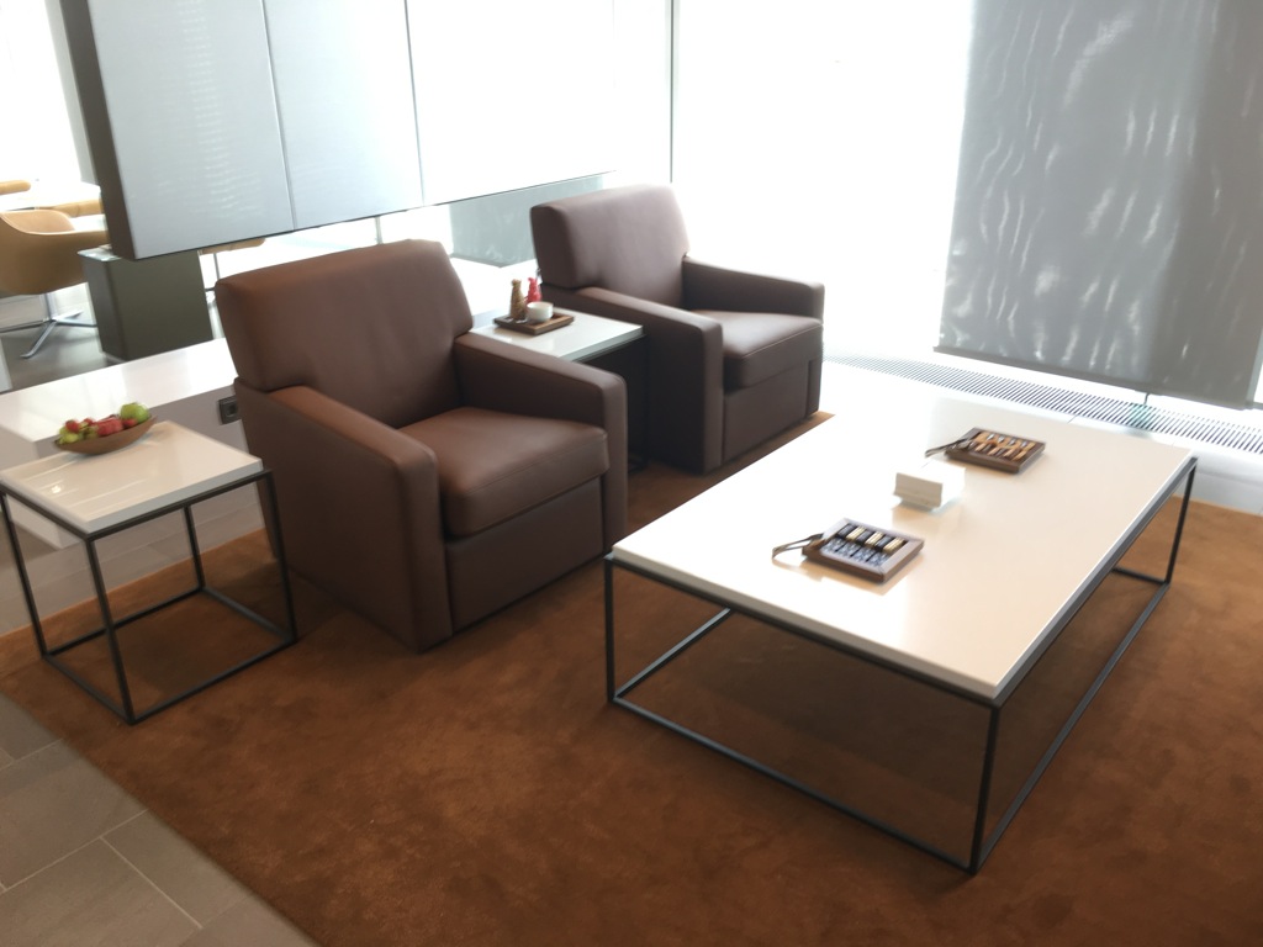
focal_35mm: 29
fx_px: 1058
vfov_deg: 48.2
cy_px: 474
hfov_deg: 61.7
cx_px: 632
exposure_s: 1/50
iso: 25
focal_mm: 4.15
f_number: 2.2
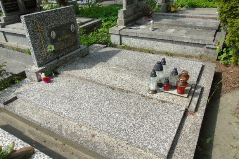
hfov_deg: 67.4
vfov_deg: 47.9
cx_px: 116
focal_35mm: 27
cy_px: 85
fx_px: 179
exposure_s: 1/640
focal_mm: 4.4
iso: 80
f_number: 3.4
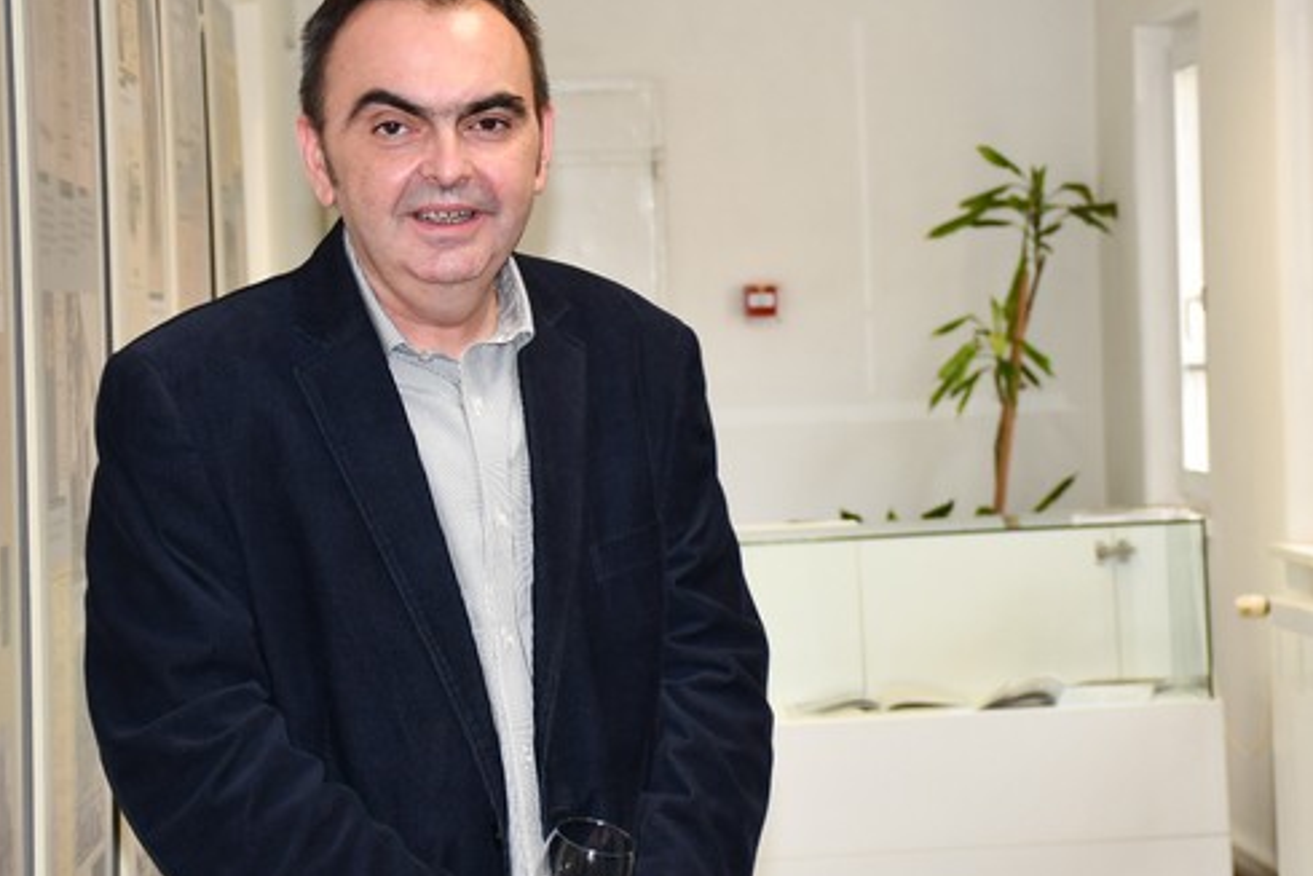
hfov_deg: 14.6
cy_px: 390
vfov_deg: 9.8
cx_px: 975
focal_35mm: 140
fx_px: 5107
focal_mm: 45
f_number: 4.5
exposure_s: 1/60
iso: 560
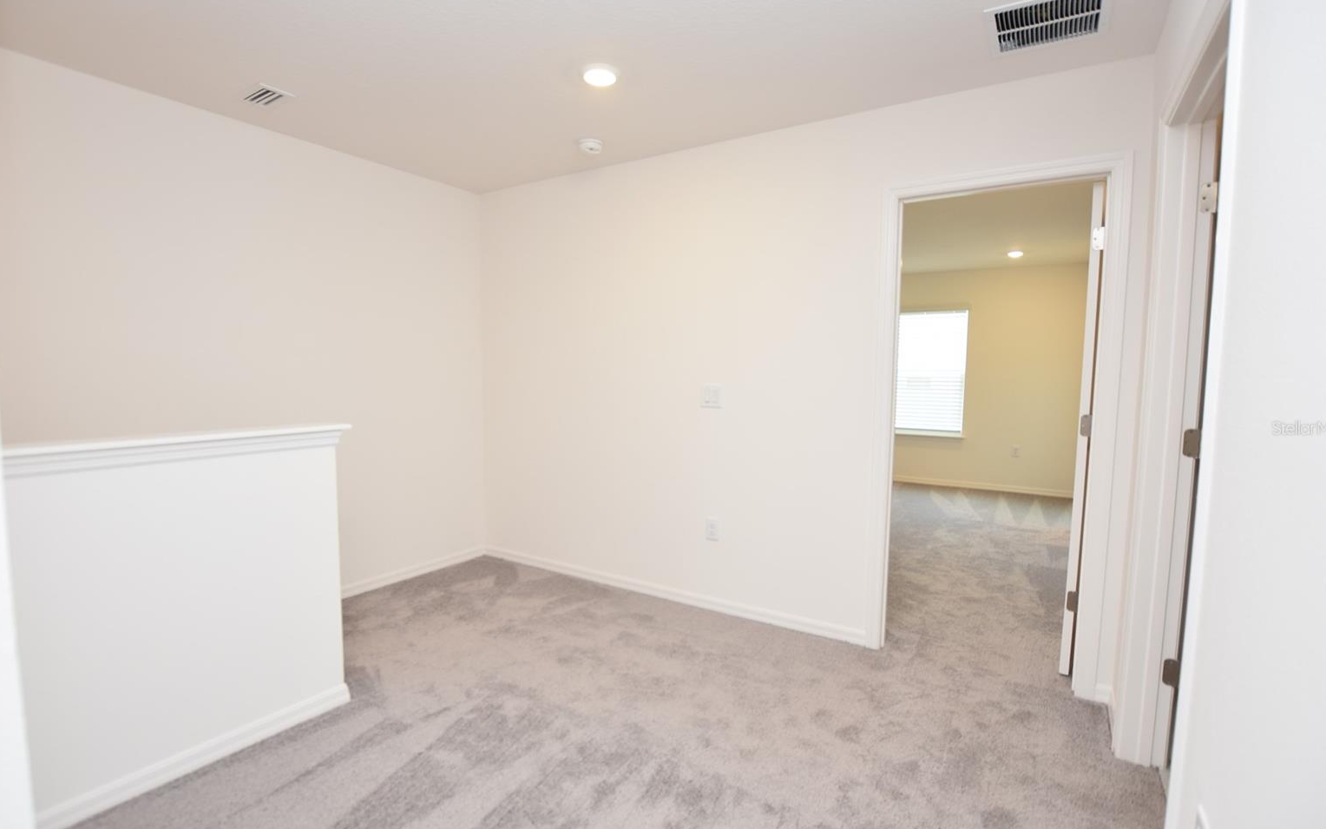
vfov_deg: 71.2
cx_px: 655
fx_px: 578
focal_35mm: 16
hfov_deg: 97.8
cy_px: 428
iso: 250
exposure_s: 1/60
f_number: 4
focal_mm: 10
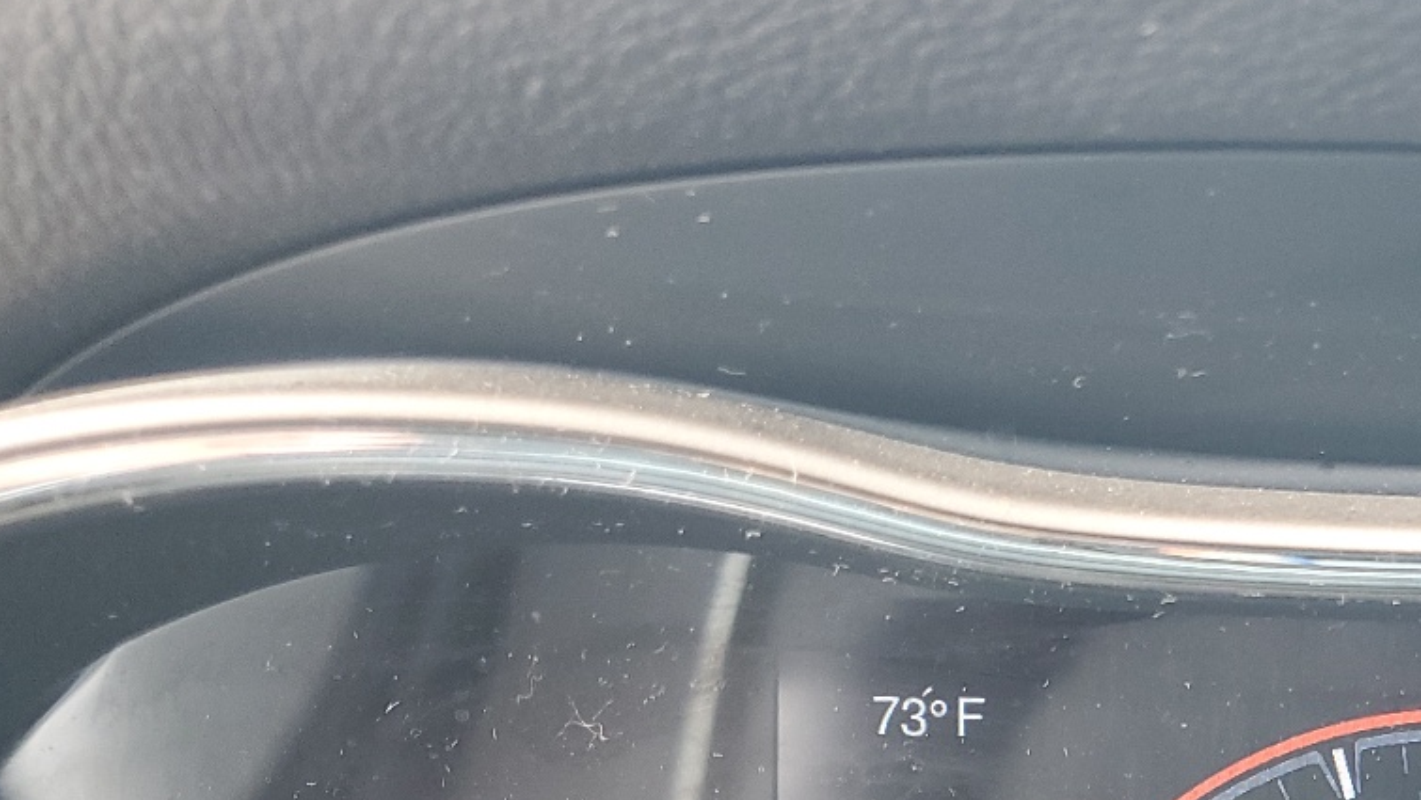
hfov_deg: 32.3
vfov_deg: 18.6
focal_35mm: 60
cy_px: 1043
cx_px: 1393
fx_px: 2261
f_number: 1.5
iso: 81
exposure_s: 1/60.2
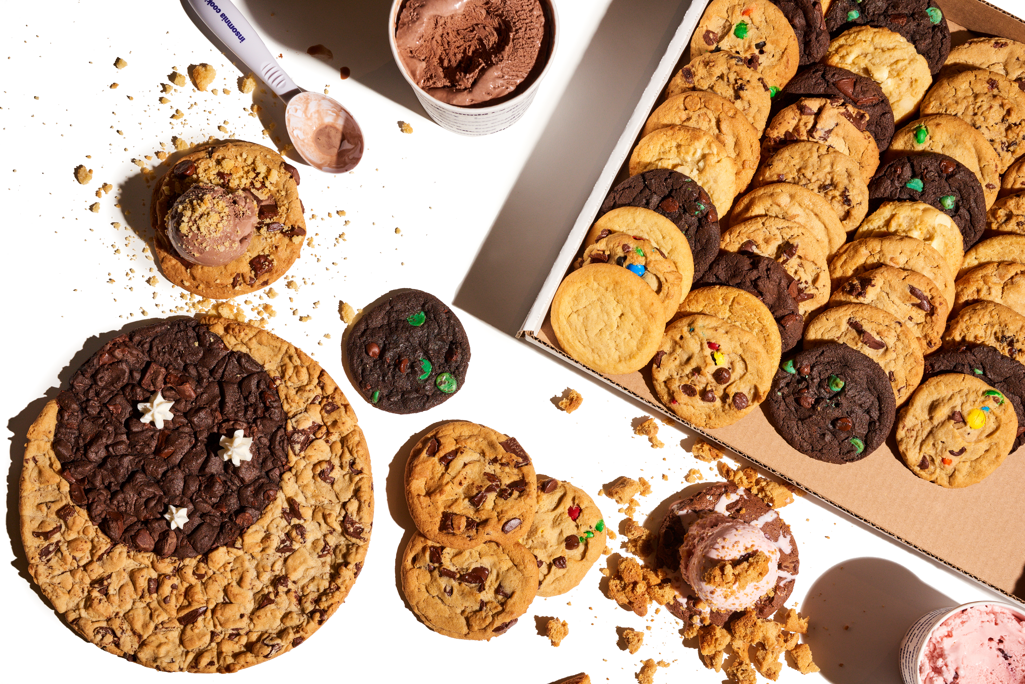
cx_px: 512
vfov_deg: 22.6
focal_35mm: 60
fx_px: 1709
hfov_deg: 33.4
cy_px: 342
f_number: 9
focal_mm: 60
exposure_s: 1/125
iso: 400
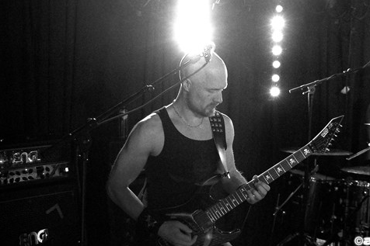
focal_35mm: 59
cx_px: 198
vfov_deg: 23.0
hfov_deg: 33.9
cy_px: 130
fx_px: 606
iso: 6400
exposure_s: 1/200
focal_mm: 26
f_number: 2.8
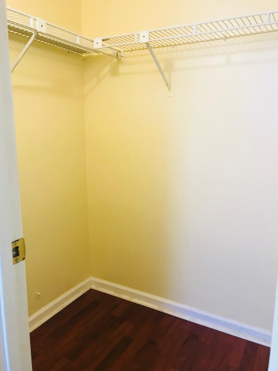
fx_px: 300
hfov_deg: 49.7
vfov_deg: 63.4
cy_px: 186
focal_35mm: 28
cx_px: 139
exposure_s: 1/30
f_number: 1.8
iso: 40
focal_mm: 3.99
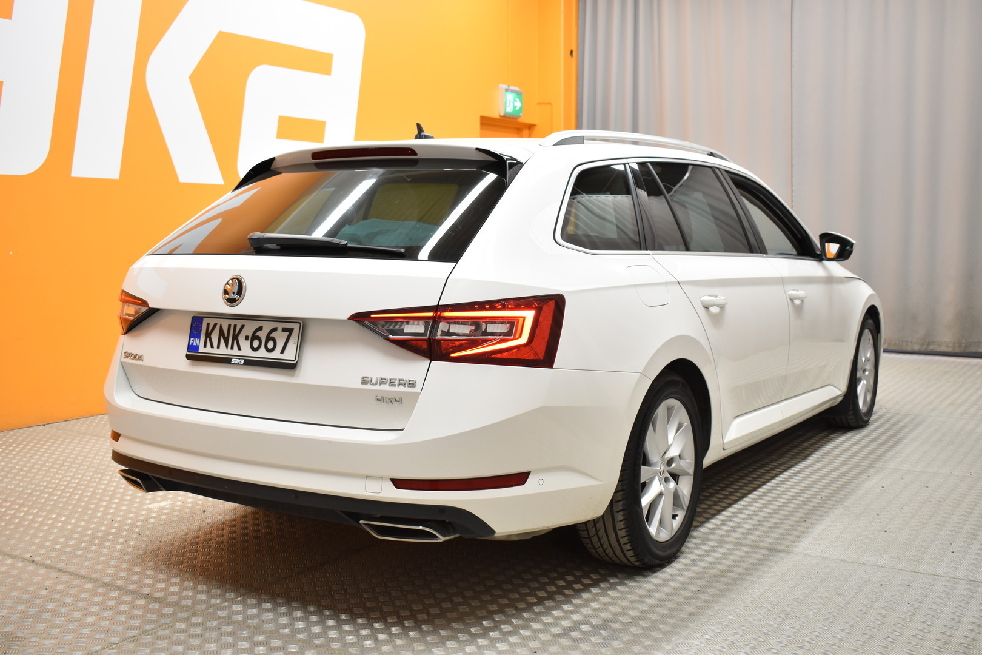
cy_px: 328
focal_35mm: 38
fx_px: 1023
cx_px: 491
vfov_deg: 35.5
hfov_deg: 51.3
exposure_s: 1/40
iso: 800
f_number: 4
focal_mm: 25
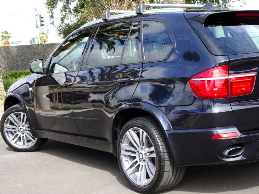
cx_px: 130
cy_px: 97
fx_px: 434
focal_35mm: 58
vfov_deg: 25.2
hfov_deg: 33.2
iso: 80
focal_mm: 9.87
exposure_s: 1/200
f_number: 4.5
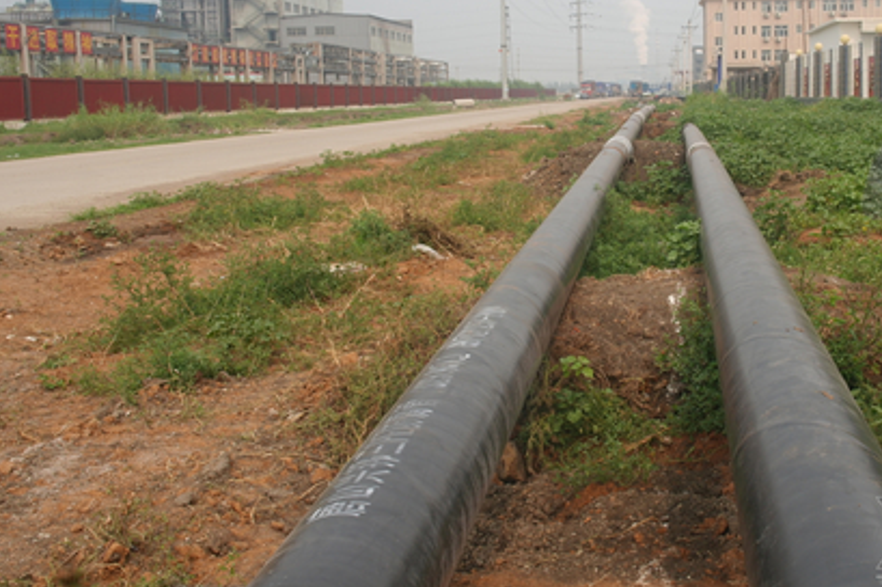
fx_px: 1077
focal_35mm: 44
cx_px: 600
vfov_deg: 30.3
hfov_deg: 43.8
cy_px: 200
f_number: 11
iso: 100
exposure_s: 1/80
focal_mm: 20
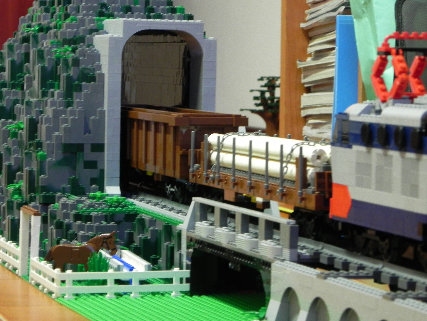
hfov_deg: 13.7
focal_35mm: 144
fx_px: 1776
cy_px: 160
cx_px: 214
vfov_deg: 10.3
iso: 400
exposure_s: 1/4.2
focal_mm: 25.7
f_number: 4.5
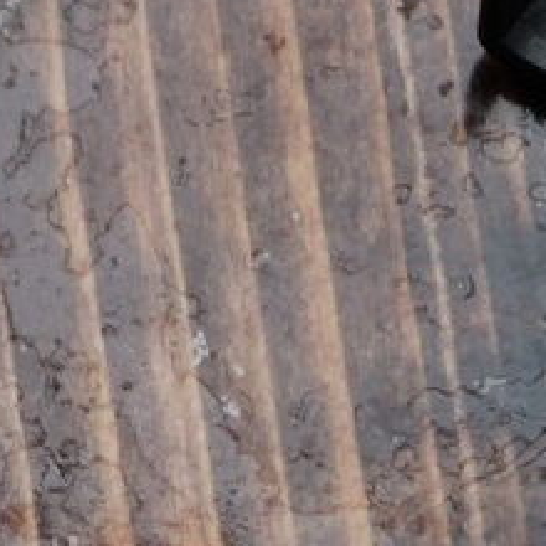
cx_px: -1340
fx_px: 9262
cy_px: 963
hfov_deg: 3.3
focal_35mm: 519
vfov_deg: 3.4
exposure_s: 1/200
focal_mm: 70
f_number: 4
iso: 250
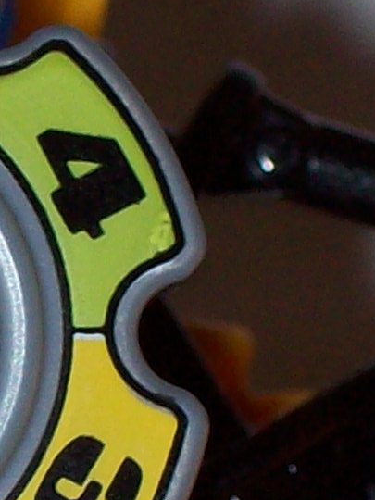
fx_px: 7107
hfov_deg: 3.0
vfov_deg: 4.0
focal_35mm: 492
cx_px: -198
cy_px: 369
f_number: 4.3
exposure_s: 1/112
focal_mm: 14.3
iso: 80
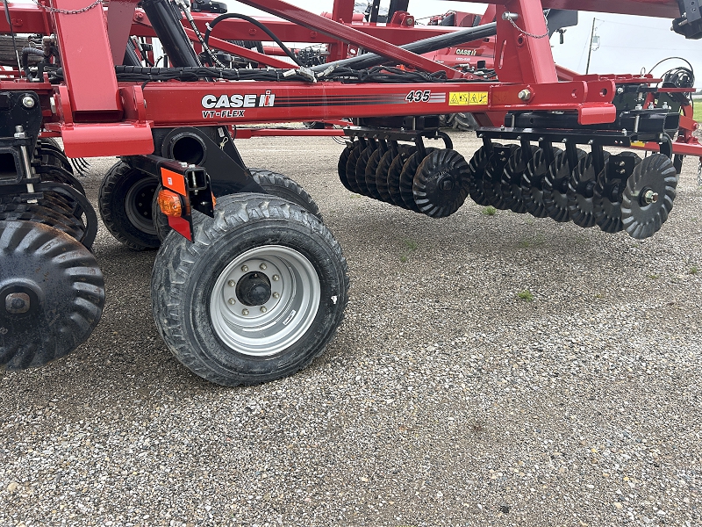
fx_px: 527
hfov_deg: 67.3
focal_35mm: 26
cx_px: 351
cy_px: 264
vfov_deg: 53.1
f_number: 1.5
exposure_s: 1/1135
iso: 50
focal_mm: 5.7
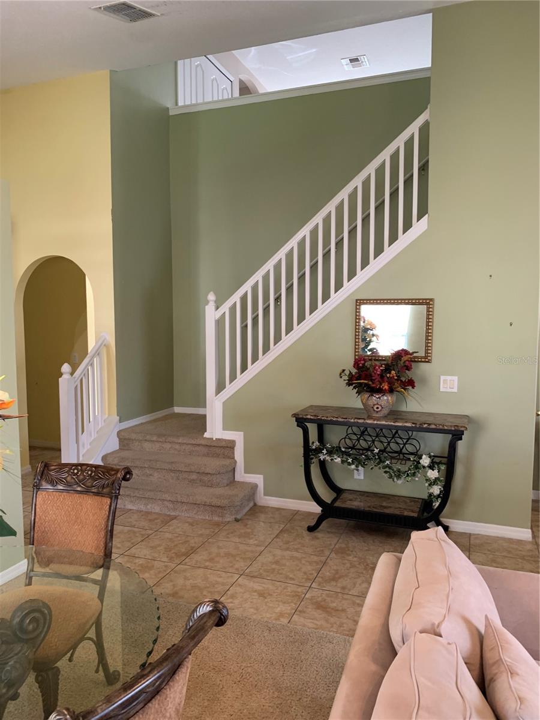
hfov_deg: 53.1
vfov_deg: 67.3
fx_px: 541
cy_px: 360
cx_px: 270
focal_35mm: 26
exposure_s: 1/60
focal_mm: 4.25
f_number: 1.8
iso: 160
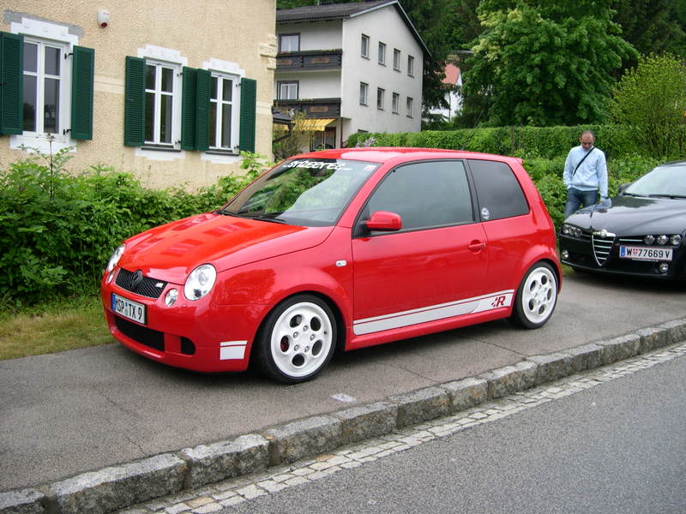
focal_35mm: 38
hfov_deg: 49.0
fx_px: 753
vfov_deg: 37.7
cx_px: 343
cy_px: 257
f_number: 2.8
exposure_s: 1/258
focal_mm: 8
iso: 100
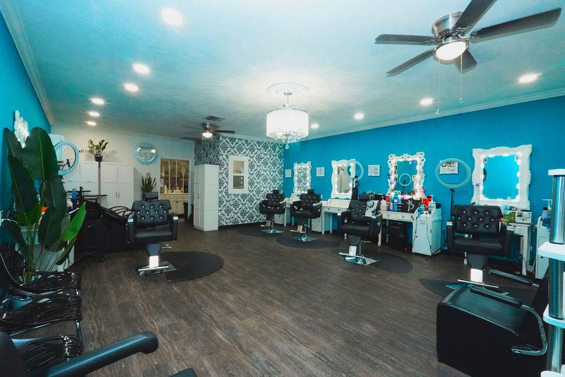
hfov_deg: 95.0
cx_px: 282
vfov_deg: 72.1
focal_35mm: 16
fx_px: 259
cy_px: 188
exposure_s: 1/30
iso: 4000
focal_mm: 11
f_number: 16
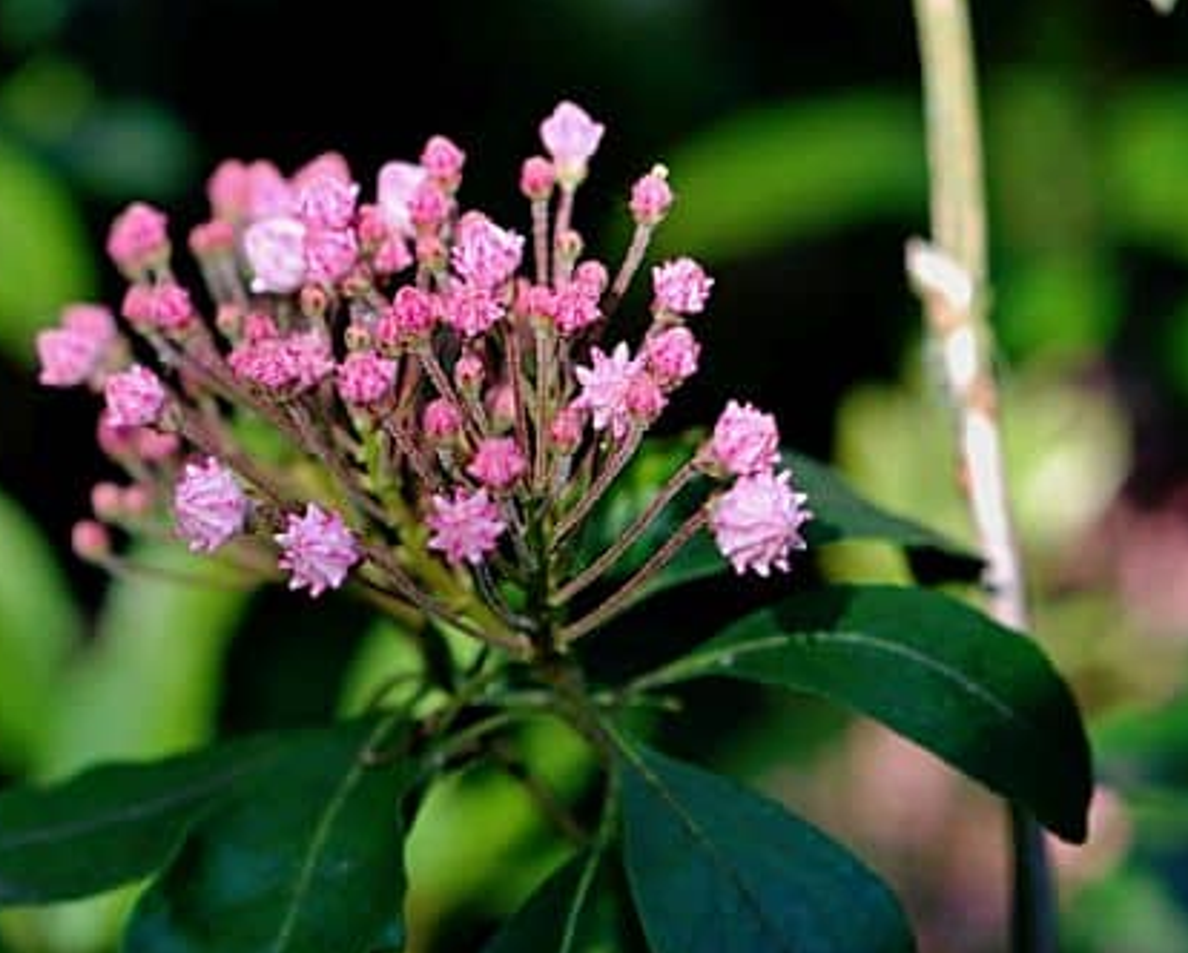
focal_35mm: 145
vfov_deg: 10.7
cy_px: 475
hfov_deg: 13.3
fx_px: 5088
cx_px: 583
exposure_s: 1/125
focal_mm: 85
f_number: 5.6
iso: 200
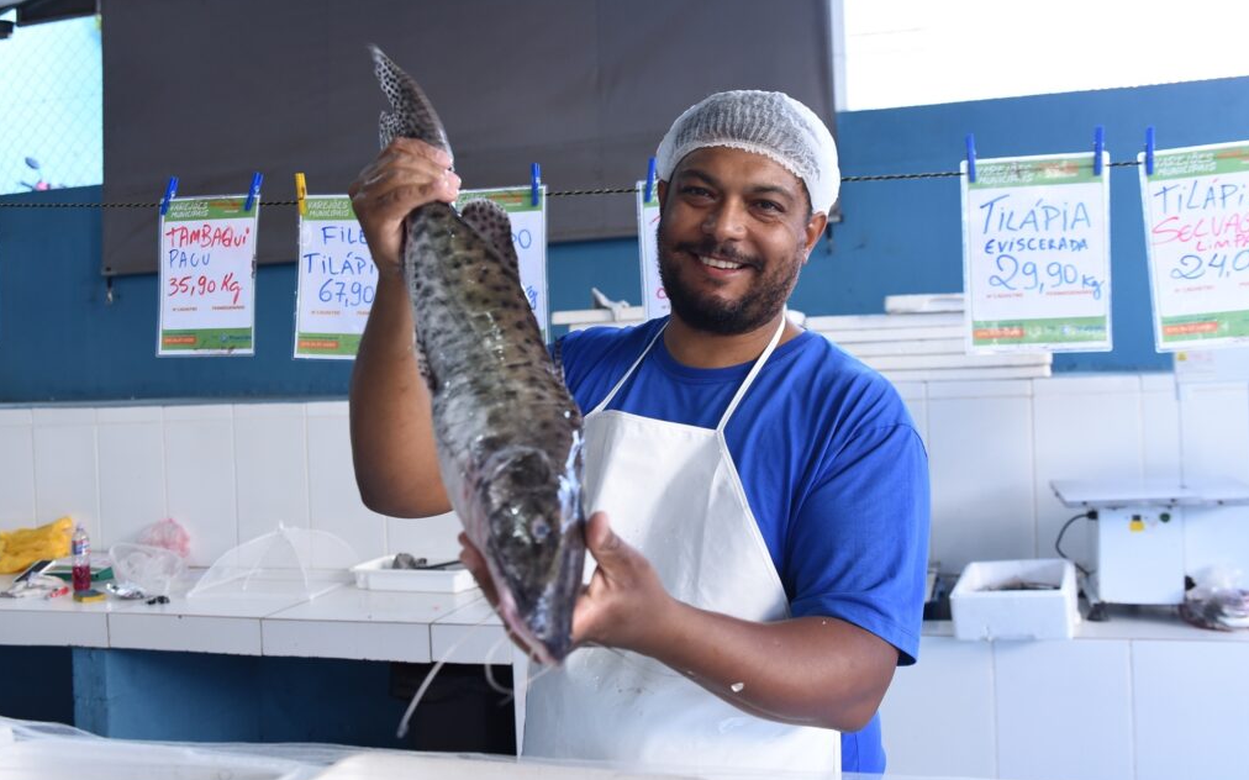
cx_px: 624
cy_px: 386
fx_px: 1123
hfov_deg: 58.2
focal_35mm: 33
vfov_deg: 38.3
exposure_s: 1/160
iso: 800
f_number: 4
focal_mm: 32
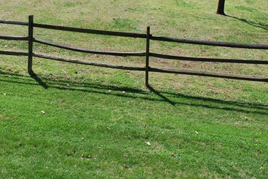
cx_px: 64
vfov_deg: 21.2
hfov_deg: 31.7
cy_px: 3
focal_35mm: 62
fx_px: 462
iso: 100
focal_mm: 20
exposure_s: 1/200
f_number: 7.1
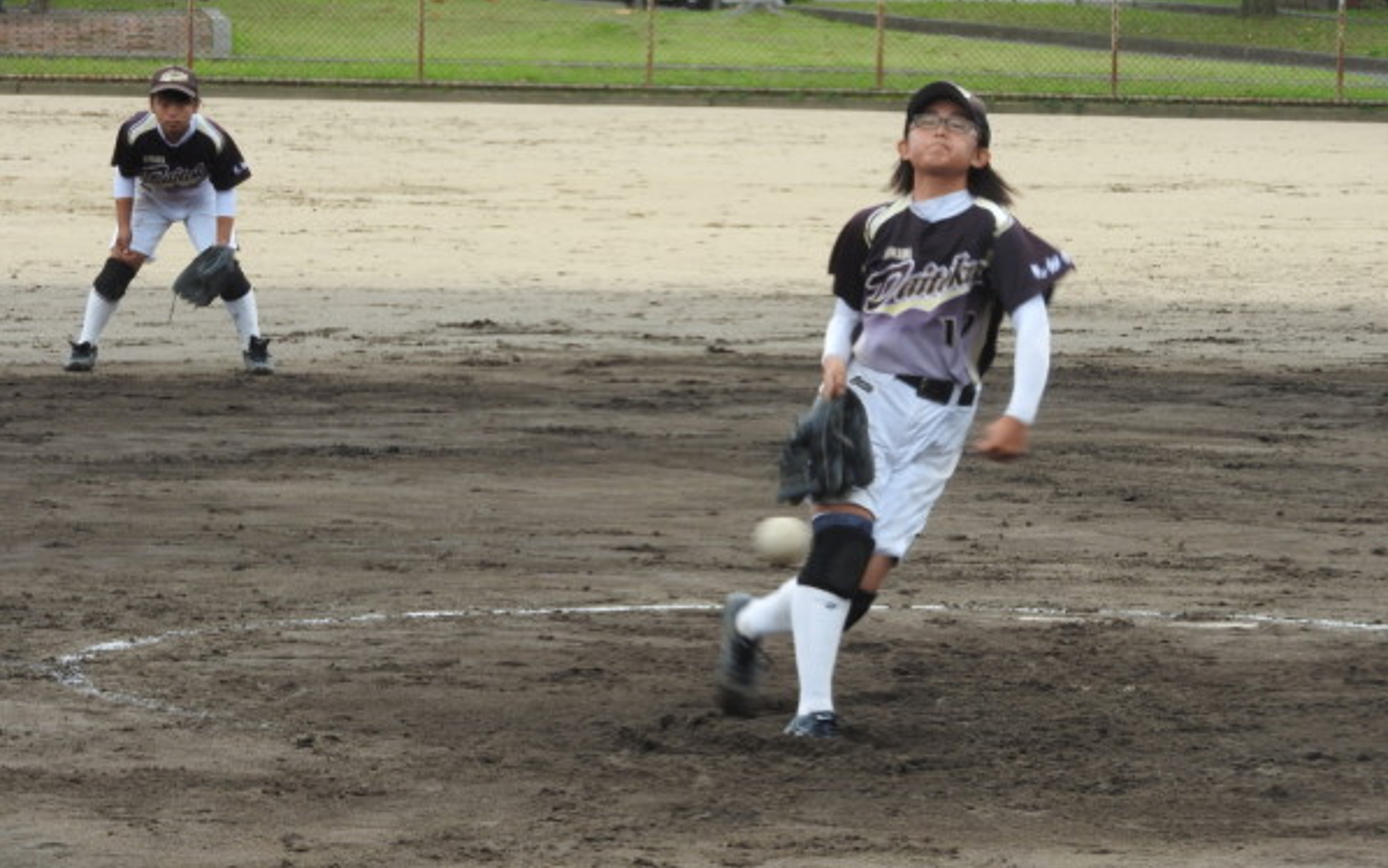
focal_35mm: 234
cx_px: 694
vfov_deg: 5.6
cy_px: 406
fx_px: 8853
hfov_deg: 9.0
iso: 100
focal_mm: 39.4
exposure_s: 1/125
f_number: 5.3
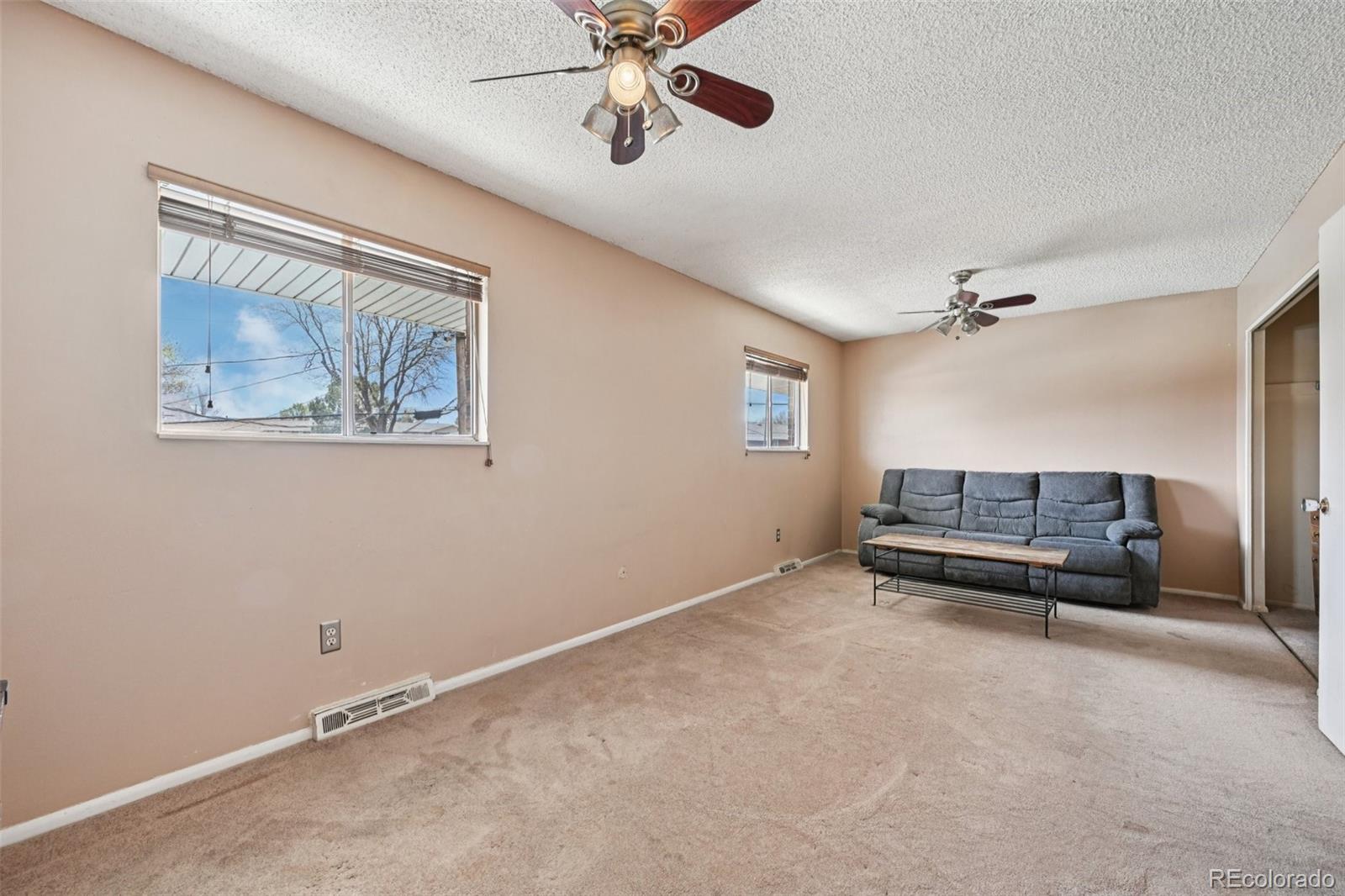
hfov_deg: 104.3
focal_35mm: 14
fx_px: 523
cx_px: 672
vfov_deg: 81.2
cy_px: 448
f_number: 11
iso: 360
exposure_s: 1/15
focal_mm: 14
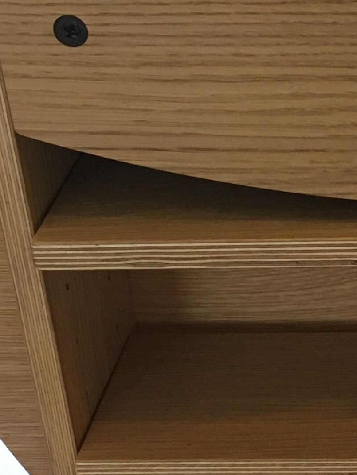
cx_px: 519
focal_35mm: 109
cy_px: 251
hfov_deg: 12.9
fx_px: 1499
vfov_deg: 18.0
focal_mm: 4.15
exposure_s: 1/33
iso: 160
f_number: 2.2
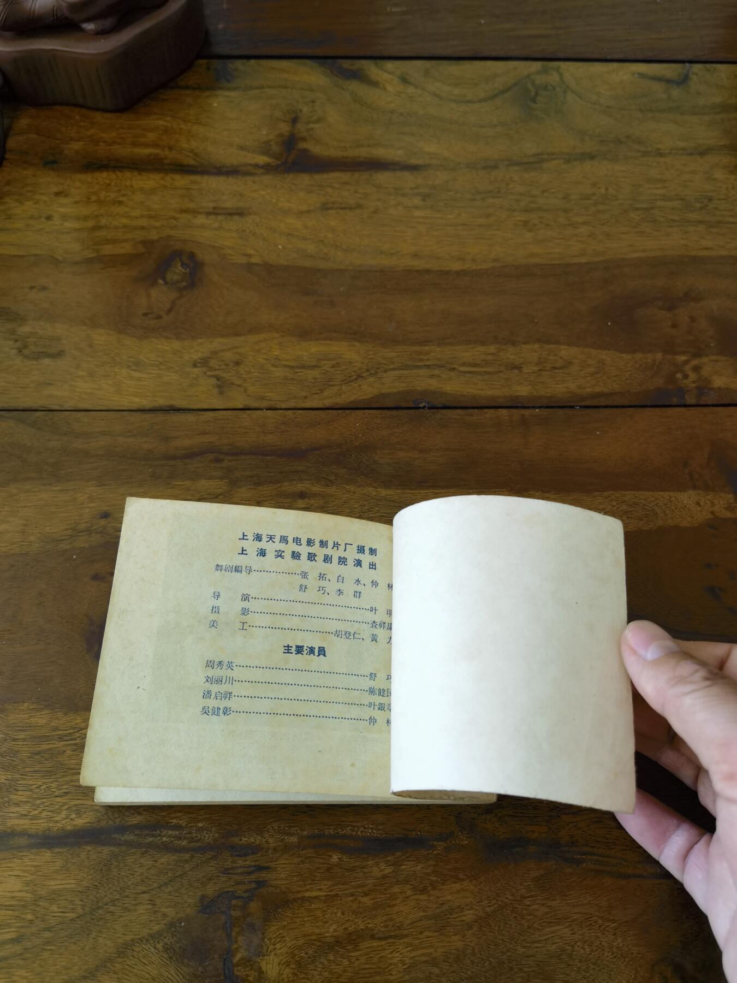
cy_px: 492
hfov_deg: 51.4
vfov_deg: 65.3
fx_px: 766
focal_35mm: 27
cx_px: 368
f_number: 1.9
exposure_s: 1/120
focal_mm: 6.67
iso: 100
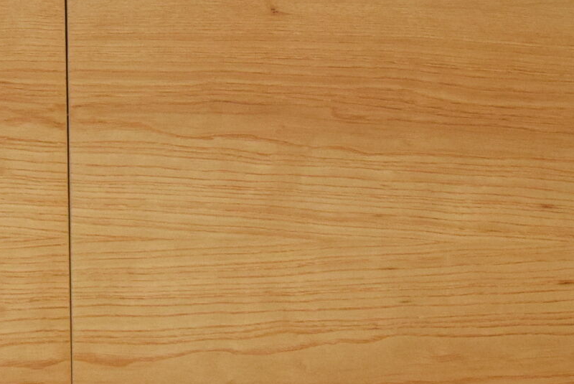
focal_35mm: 101
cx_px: 59
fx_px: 1612
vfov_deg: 13.6
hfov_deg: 19.8
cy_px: 231
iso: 1600
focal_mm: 18
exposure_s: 1/250
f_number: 8
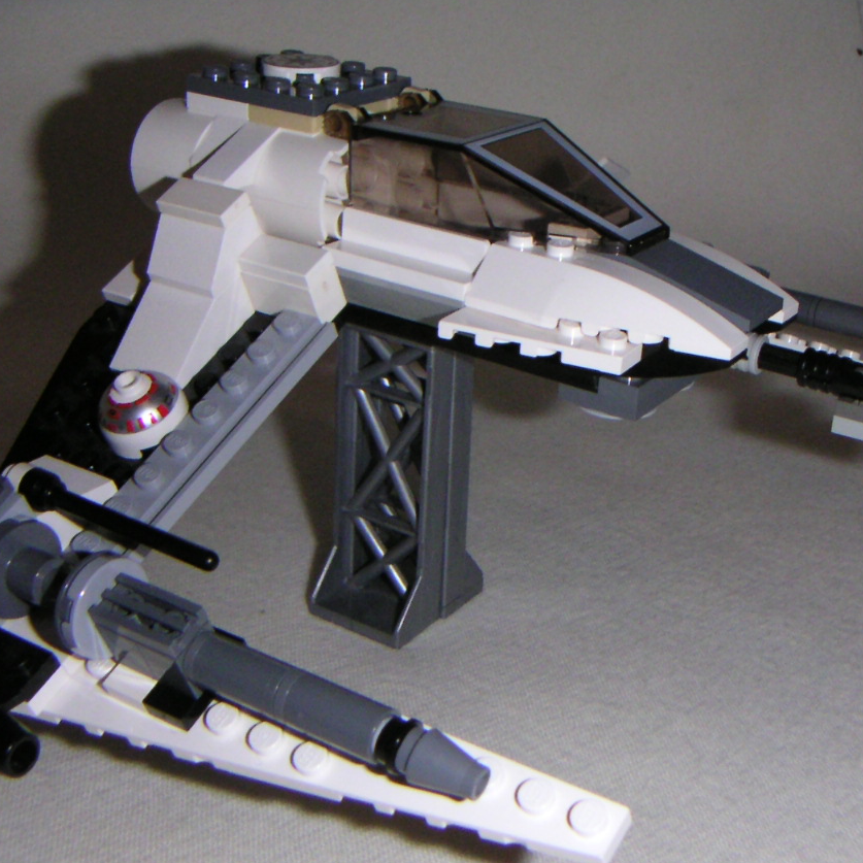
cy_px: 449
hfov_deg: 34.0
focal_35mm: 50
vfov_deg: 34.0
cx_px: 498
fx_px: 1410
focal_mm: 4.8
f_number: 6.7
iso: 200
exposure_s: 1/45
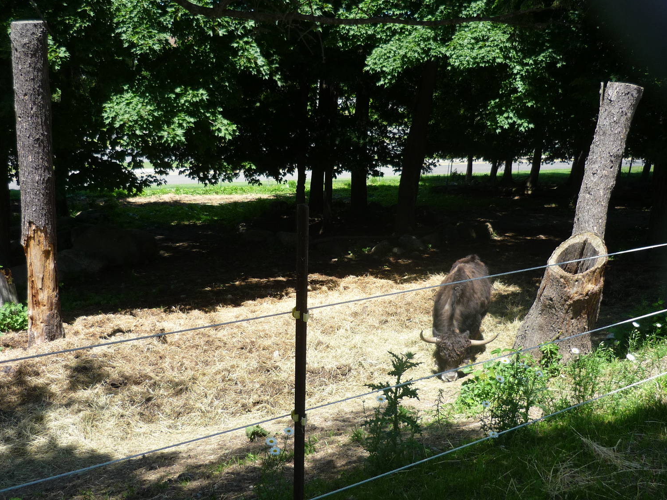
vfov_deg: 40.7
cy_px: 260
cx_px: 330
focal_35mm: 35
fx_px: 674
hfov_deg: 52.6
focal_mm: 5.5
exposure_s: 1/500
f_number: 2.8
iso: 100
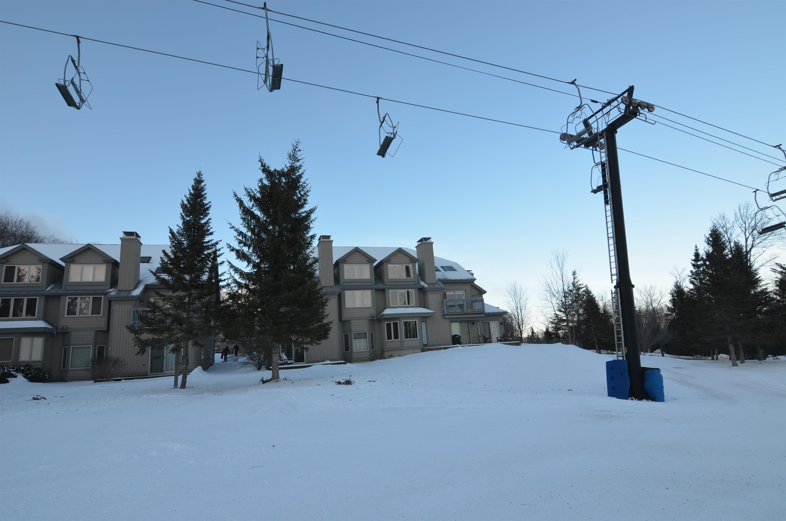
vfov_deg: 63.0
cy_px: 260
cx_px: 393
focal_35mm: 20
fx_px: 425
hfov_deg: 85.5
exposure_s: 1/200
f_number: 7.1
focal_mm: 13
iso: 200
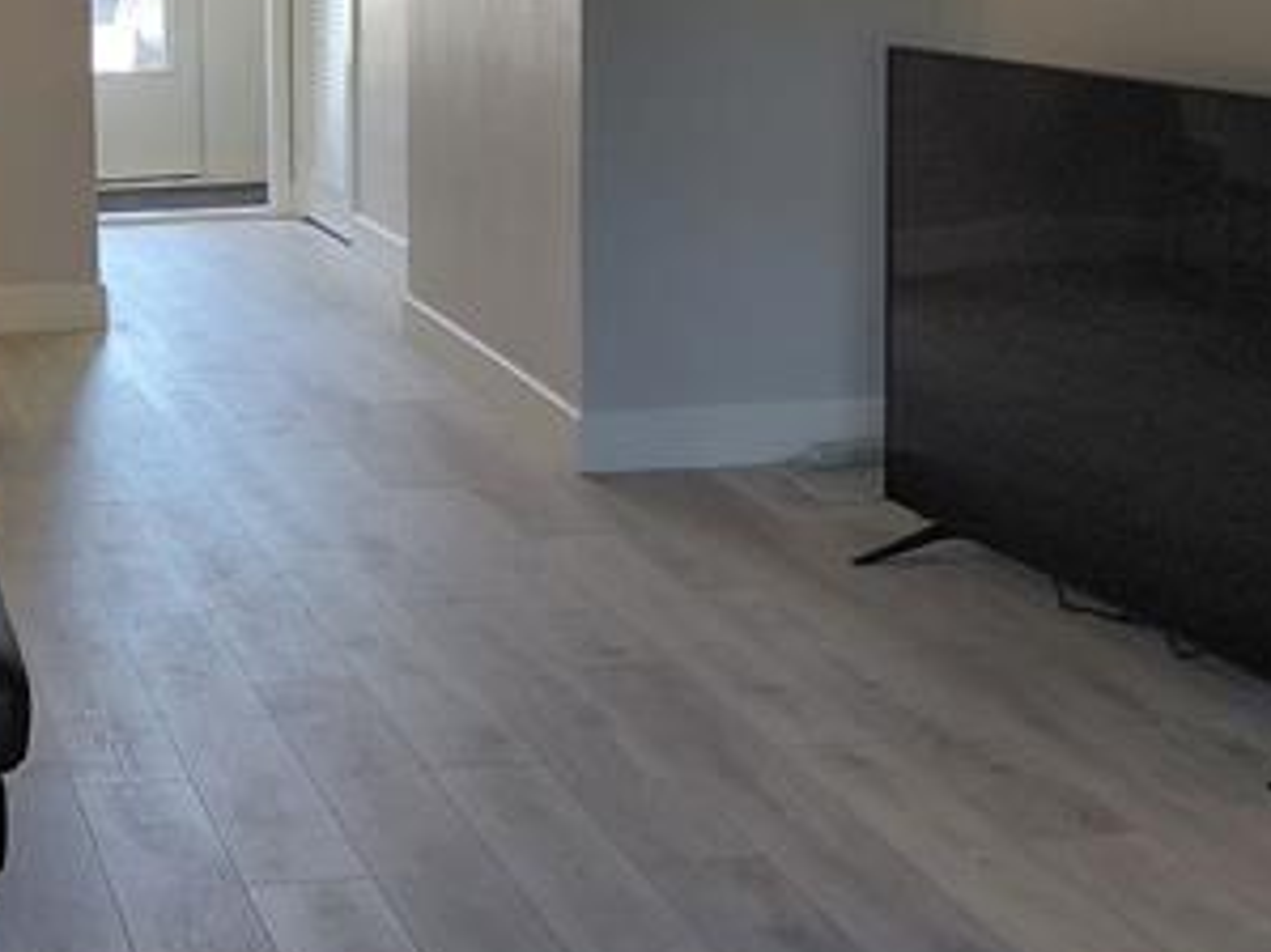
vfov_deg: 21.6
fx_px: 2459
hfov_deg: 26.6
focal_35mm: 67
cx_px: -132
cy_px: 183
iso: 200
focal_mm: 4.69
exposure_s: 1/120
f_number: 1.8
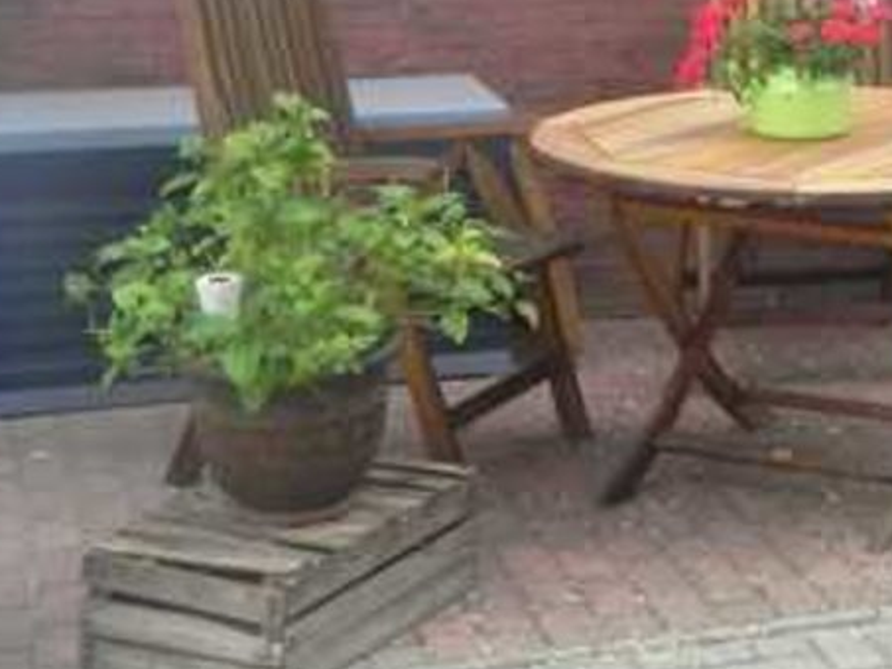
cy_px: -39
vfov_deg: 14.8
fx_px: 2526
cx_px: 1057
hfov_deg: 19.0
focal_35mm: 98
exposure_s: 1/190
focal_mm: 6.6
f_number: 5
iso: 160
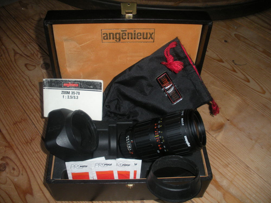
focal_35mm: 35
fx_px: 274
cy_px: 102
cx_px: 136
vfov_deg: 40.7
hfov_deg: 52.6
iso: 200
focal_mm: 6.3
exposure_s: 1/60
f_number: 3.5
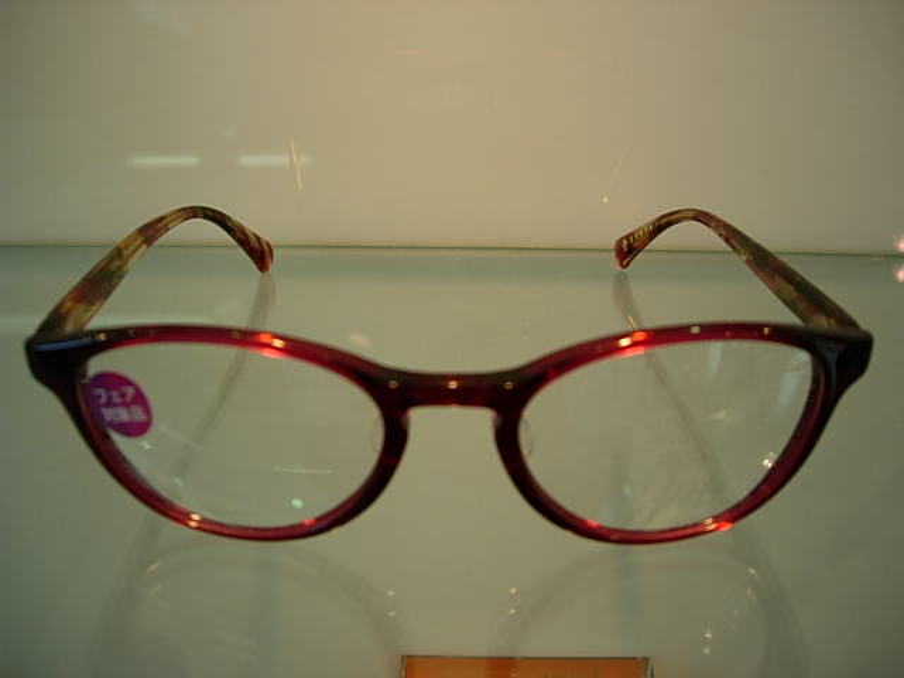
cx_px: 452
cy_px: 339
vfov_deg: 37.7
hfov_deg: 49.0
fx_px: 992
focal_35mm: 38
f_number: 2.8
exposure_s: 1/102
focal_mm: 7.8
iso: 64
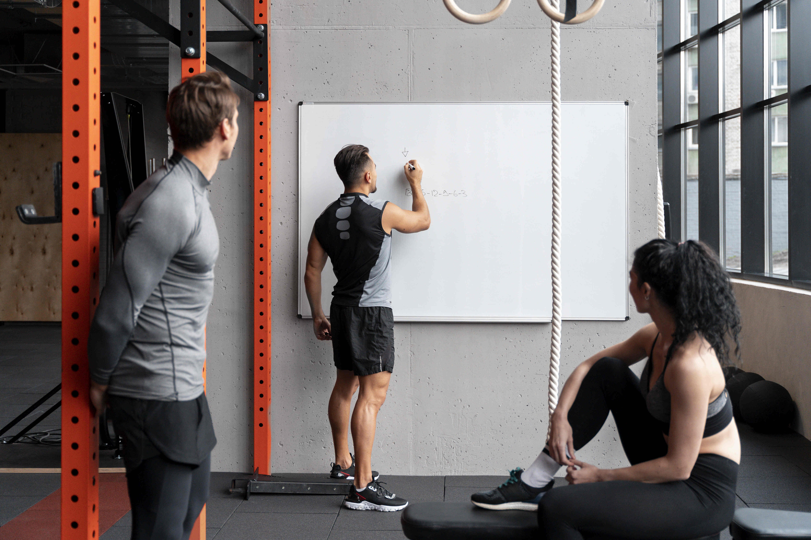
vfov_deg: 32.3
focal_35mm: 41
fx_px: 933
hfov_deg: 47.0
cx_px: 406
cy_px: 270
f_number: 2.8
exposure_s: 1/80
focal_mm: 41.4
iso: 1000
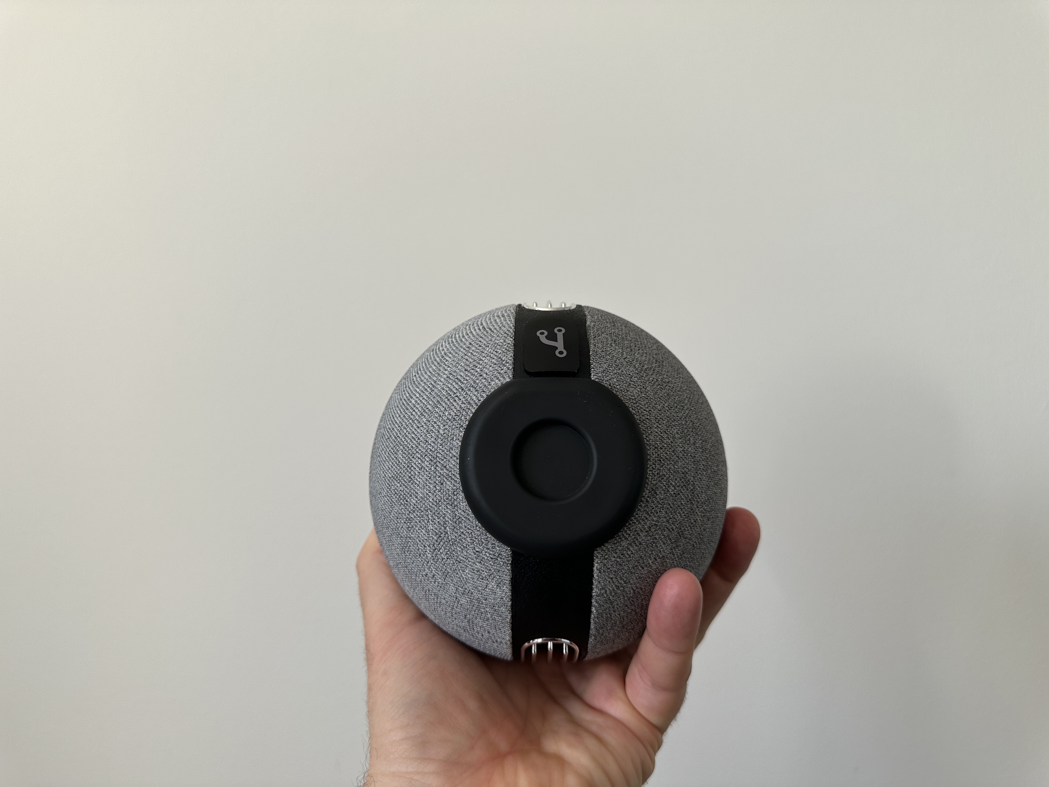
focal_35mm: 24
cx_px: 524
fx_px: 727
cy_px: 394
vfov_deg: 56.8
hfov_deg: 71.6
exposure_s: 1/121
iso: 64
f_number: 1.78
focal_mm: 6.86
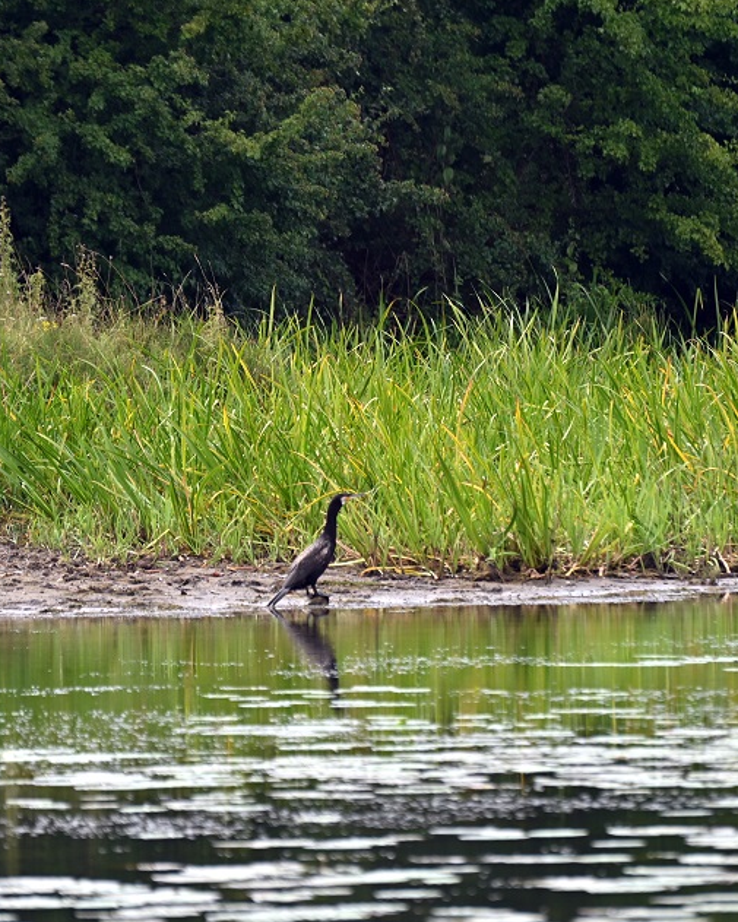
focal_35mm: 424
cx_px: 351
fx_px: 11573
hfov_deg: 3.7
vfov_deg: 4.6
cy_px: 460
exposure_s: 1/500
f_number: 5.6
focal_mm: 300
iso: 200
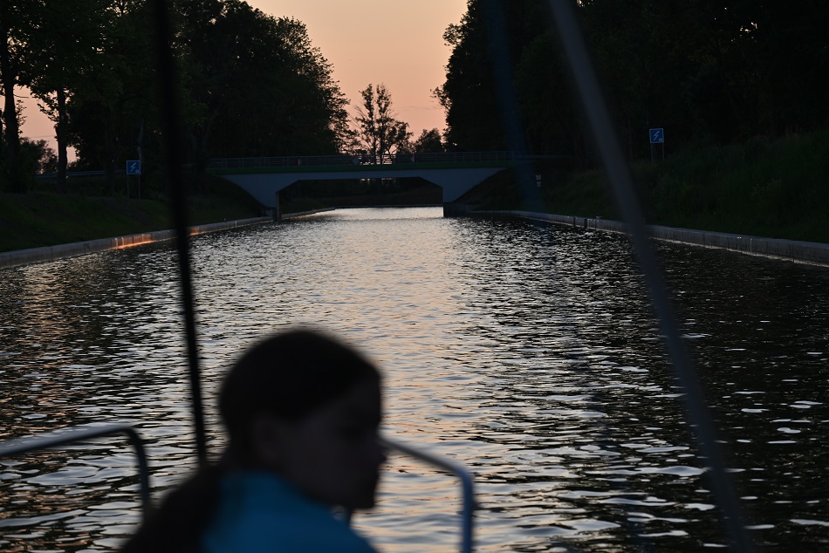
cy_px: 276
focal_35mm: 122
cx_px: 414
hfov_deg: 16.8
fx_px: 2810
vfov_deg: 11.2
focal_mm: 122
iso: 100
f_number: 7.1
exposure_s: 1/400
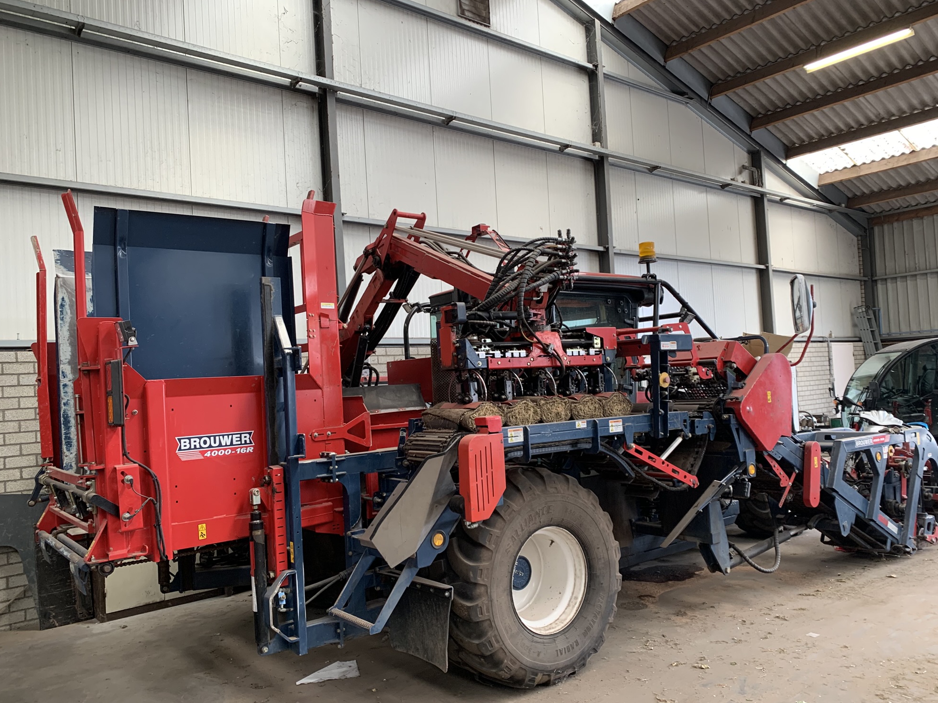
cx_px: 474
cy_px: 356
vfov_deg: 51.4
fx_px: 732
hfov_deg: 65.3
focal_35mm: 27
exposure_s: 1/121
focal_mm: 4.25
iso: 80
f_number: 1.8
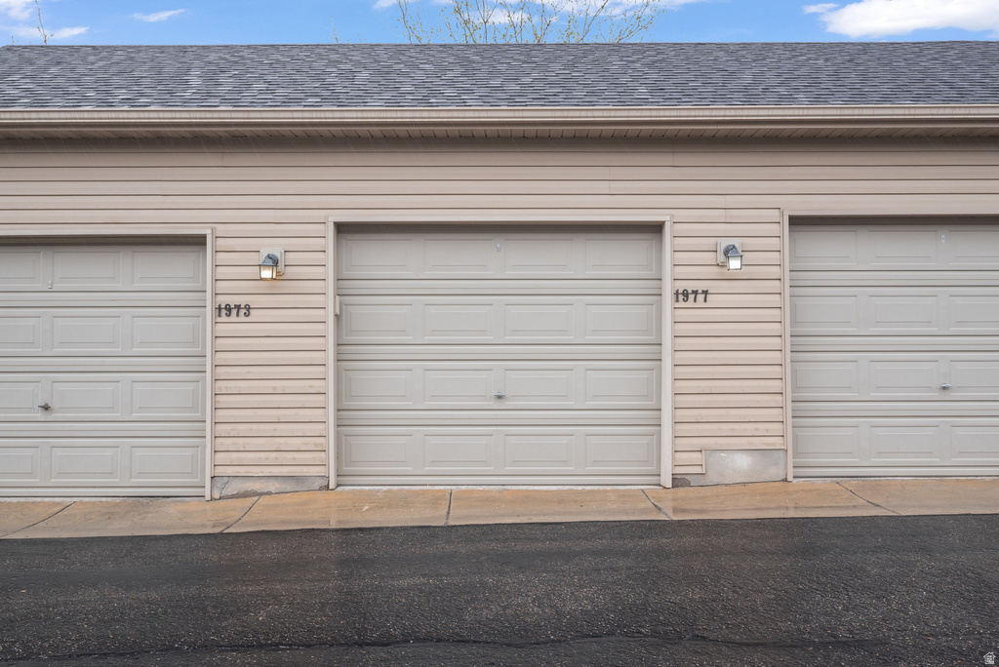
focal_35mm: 30
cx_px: 500
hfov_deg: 61.9
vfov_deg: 43.7
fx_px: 833
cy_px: 334
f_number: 8
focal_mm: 30
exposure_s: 1/40
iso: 800
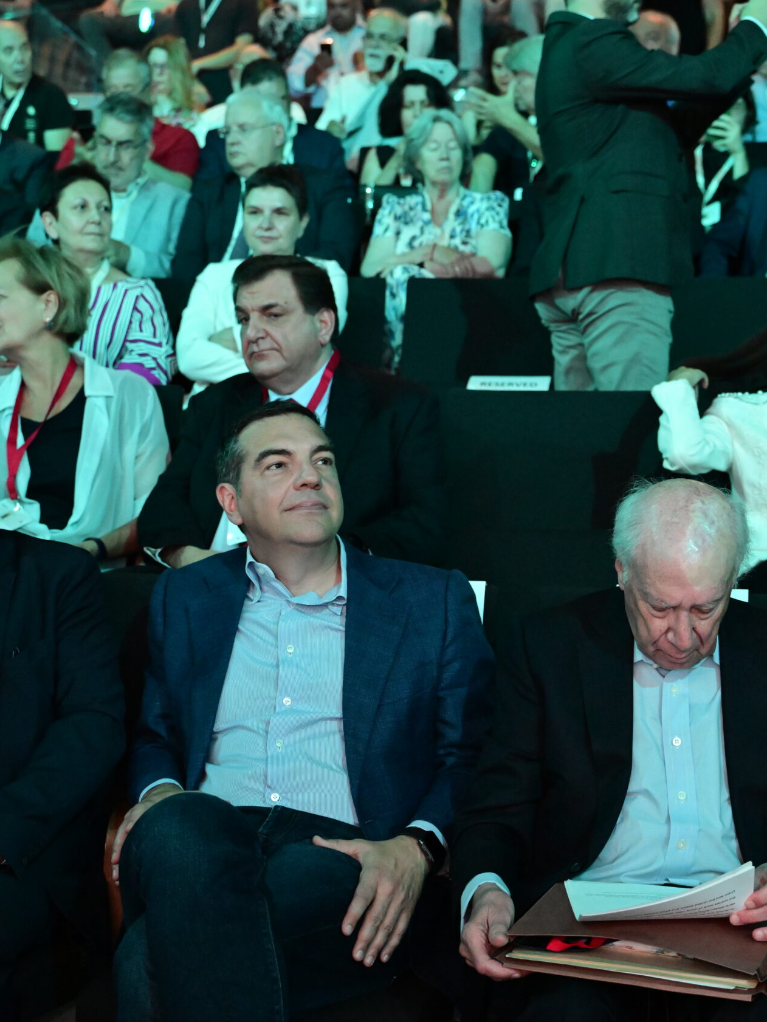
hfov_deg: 24.4
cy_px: 509
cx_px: 432
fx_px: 1772
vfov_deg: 32.2
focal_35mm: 60
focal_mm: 41
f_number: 3.5
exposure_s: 1/200
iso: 8000
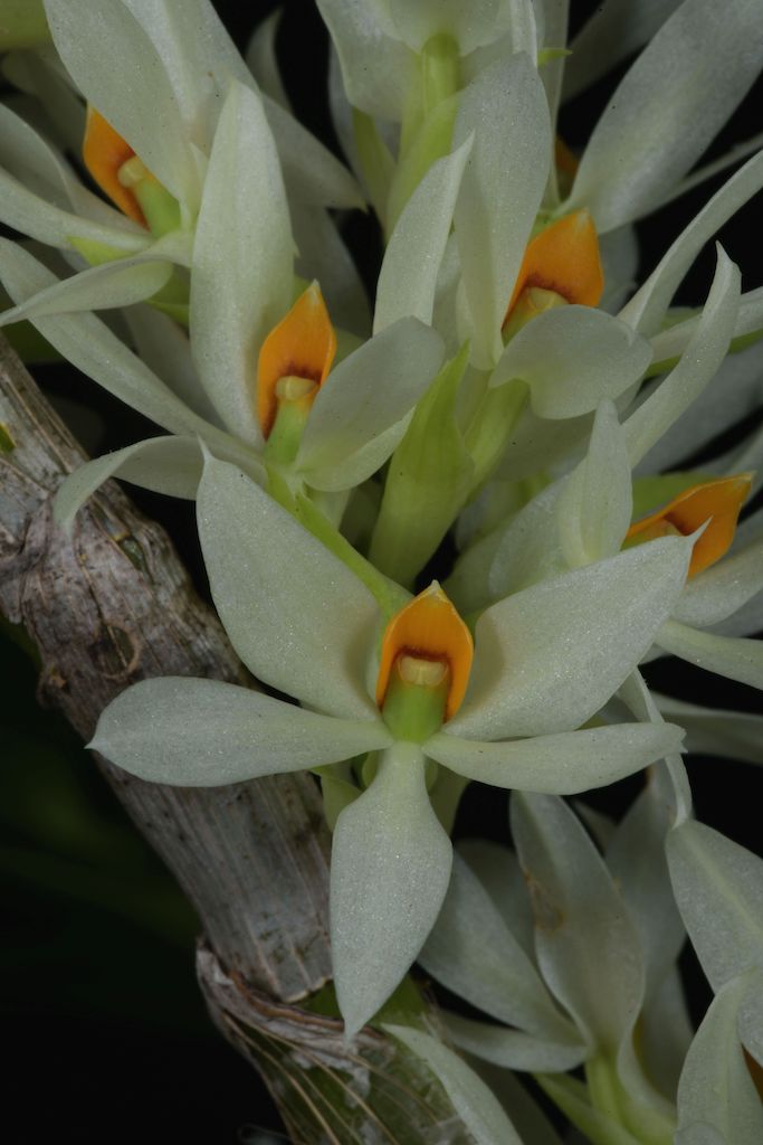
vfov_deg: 22.6
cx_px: 382
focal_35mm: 90
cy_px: 572
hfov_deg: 15.2
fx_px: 2860
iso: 100
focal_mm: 90
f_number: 45
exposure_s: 1/200
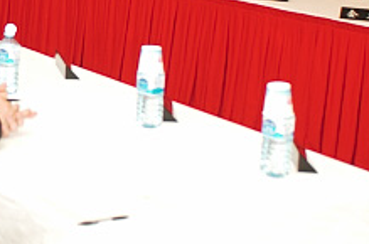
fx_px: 1176
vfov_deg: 11.7
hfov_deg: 16.8
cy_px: -22
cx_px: -113
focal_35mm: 115
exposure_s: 1/60
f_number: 3.2
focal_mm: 28
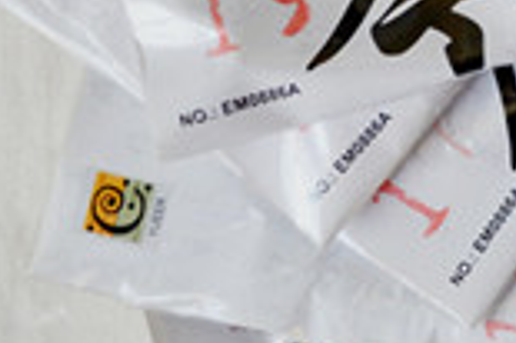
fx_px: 1546
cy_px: -150
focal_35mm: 108
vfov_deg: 12.1
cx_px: 746
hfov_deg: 17.3
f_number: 3.5
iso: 400
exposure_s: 1/60
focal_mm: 18
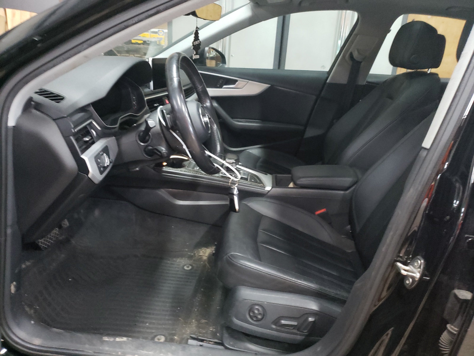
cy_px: 178
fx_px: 356
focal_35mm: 26
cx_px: 237
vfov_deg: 53.1
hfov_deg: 67.3
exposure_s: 1/24
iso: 531
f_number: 1.5
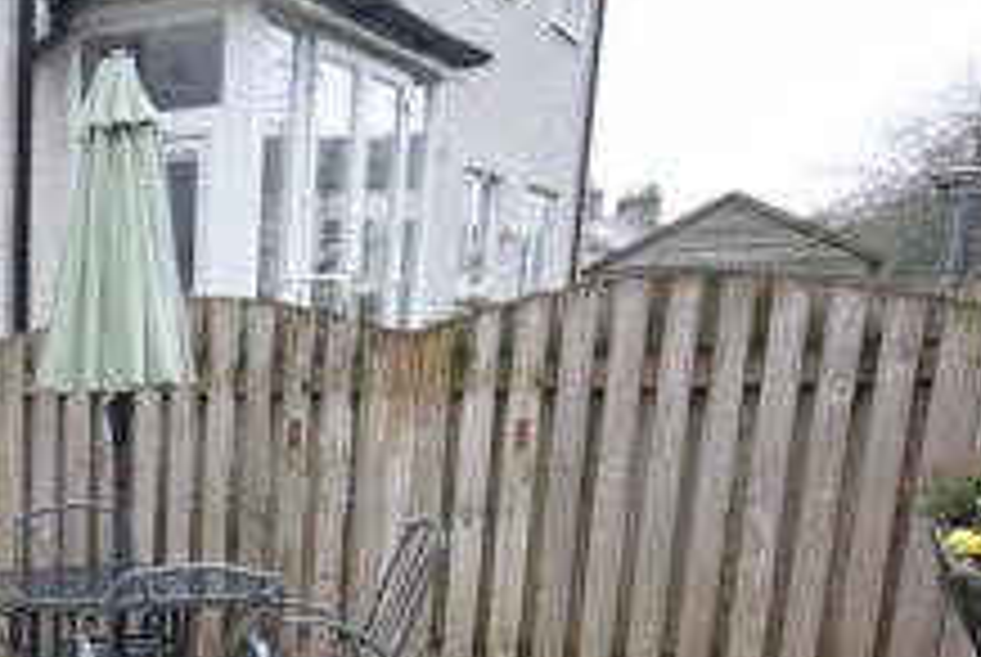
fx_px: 1596
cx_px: -187
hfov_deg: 29.5
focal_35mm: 58
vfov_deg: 21.7
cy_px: 776
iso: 400
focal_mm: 13
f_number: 6.3
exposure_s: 1/160
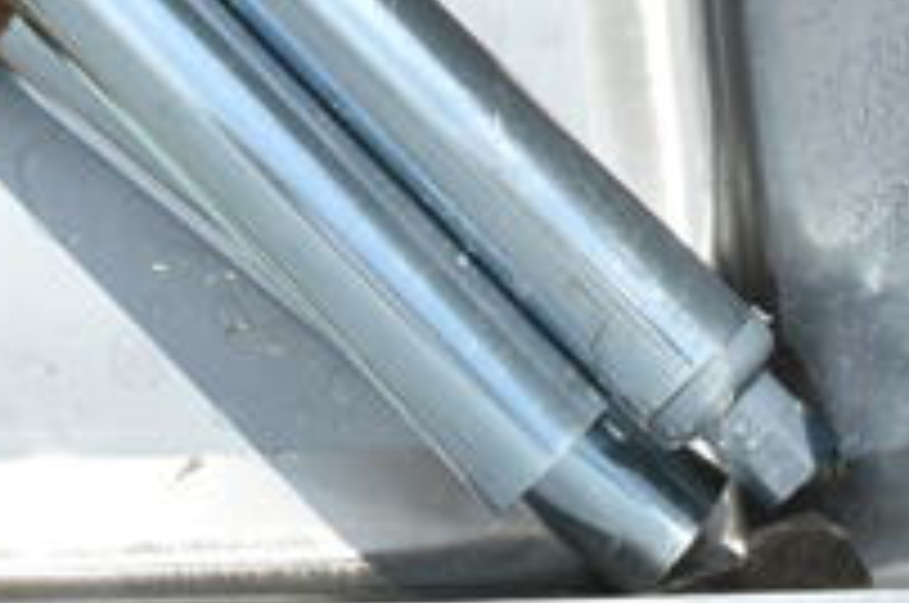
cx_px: -274
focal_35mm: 156
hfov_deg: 12.7
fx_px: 3939
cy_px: -862
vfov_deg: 8.1
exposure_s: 1/320
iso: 100
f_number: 11
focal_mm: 23
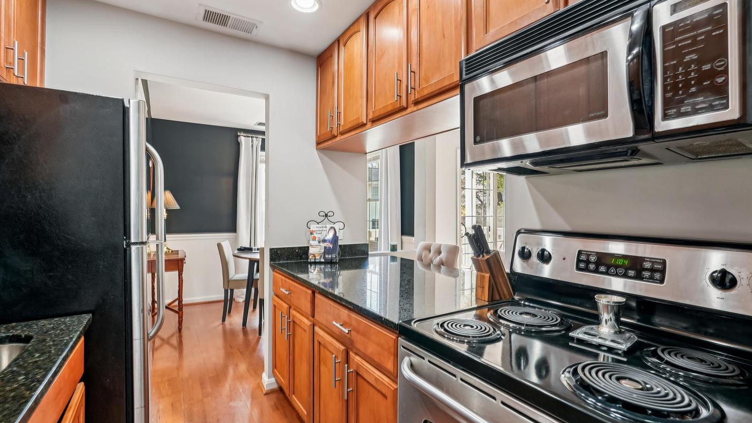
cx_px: 380
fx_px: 350
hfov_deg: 94.2
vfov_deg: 62.3
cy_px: 202
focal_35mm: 18
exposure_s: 1/1.25
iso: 100
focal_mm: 16.5
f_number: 8
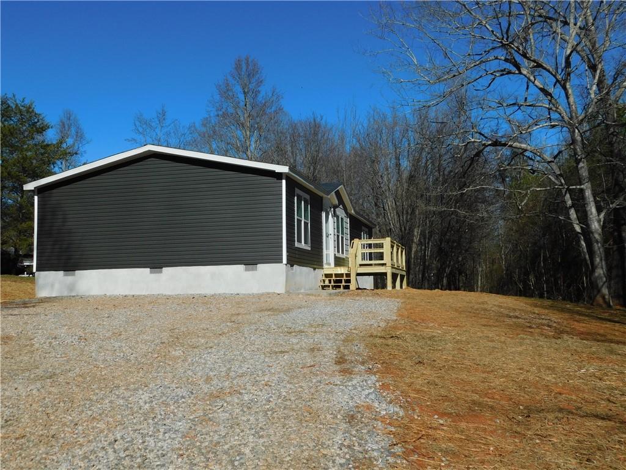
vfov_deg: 39.7
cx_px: 313
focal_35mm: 36
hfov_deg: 51.4
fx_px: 651
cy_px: 235
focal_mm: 6.3
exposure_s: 1/640
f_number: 7
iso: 125
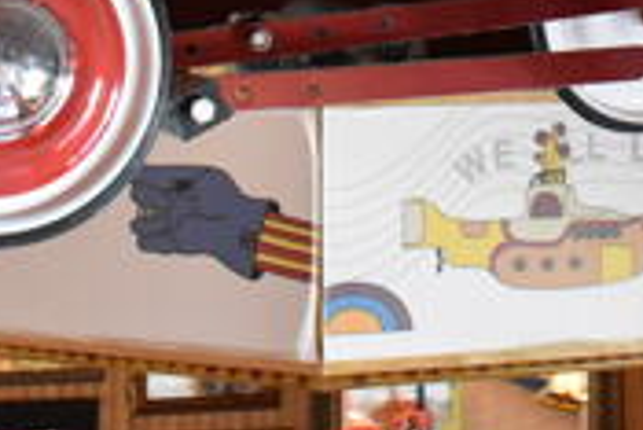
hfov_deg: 21.6
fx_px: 1680
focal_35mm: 94
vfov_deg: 13.5
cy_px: -272
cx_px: 386
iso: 5600
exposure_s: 1/125
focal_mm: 18
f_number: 3.5
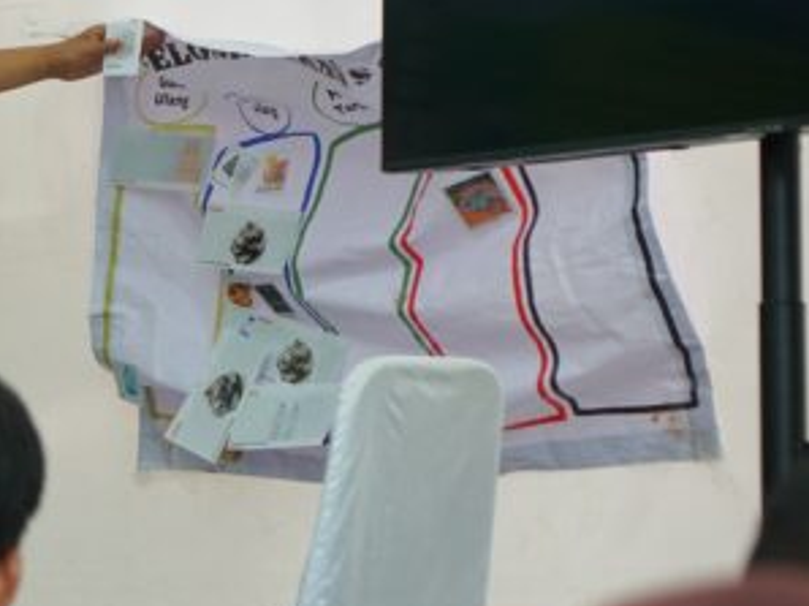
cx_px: -138
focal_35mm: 126
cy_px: 152
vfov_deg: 11.7
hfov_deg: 15.2
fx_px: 2942
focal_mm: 35
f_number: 2.8
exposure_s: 1/400
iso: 640
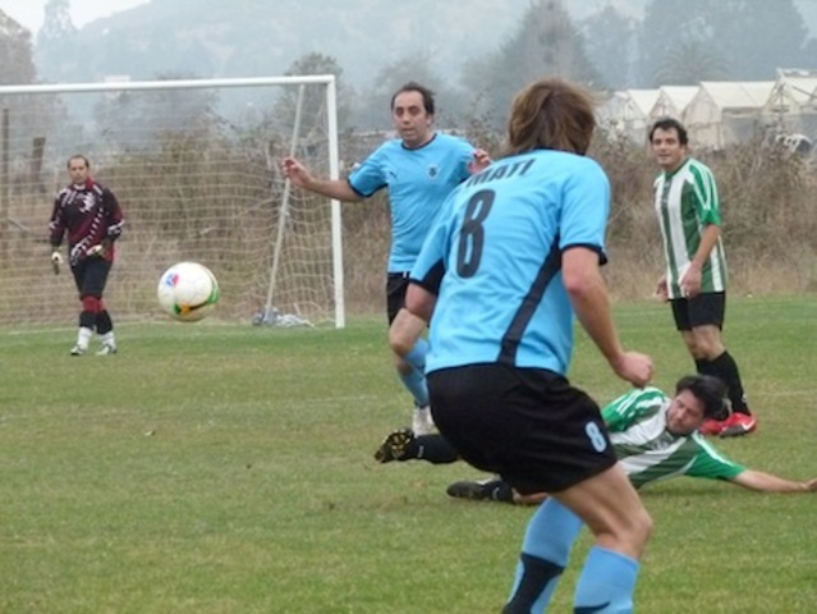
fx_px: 5951
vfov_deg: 5.9
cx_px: 408
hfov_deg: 7.9
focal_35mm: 252
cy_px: 307
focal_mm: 45.4
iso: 800
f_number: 4
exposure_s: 1/1000
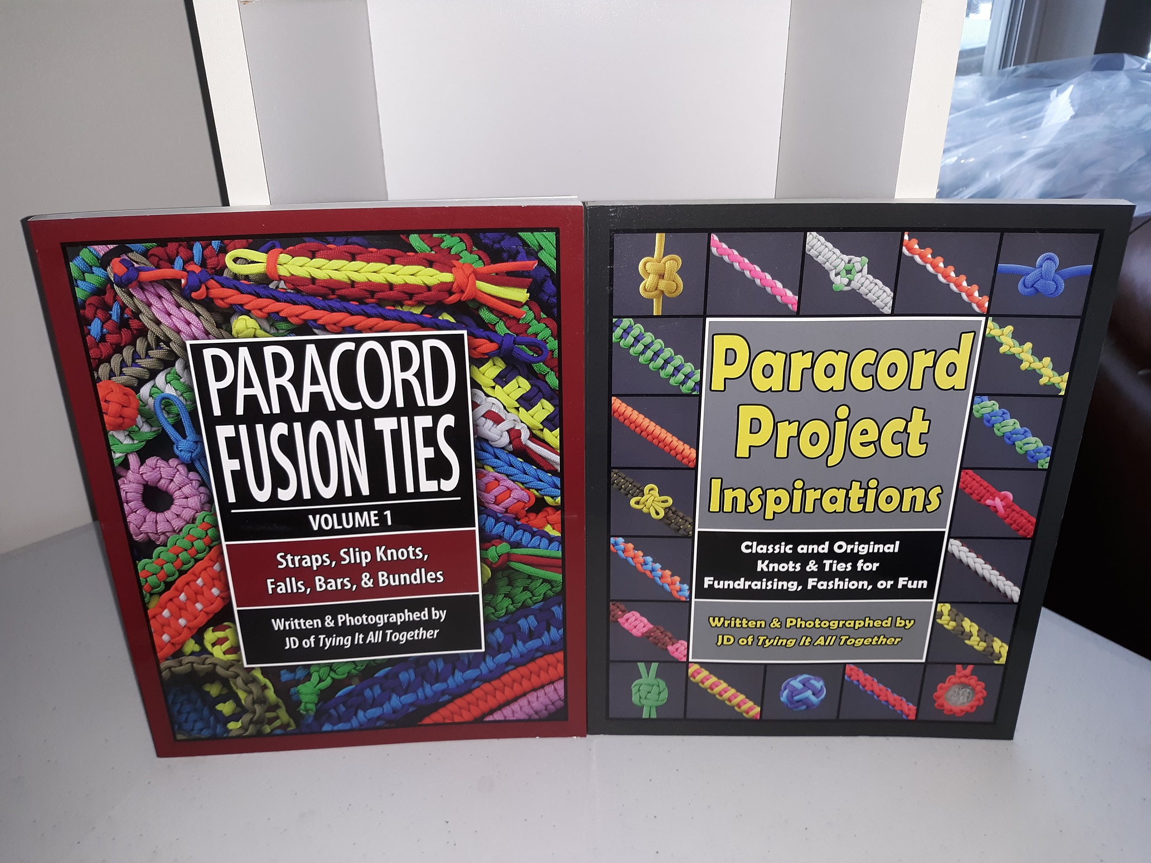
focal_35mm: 28
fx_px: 931
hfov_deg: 63.4
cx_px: 576
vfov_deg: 49.7
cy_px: 432
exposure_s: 1/60
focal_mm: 3.7
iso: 64
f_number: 1.7
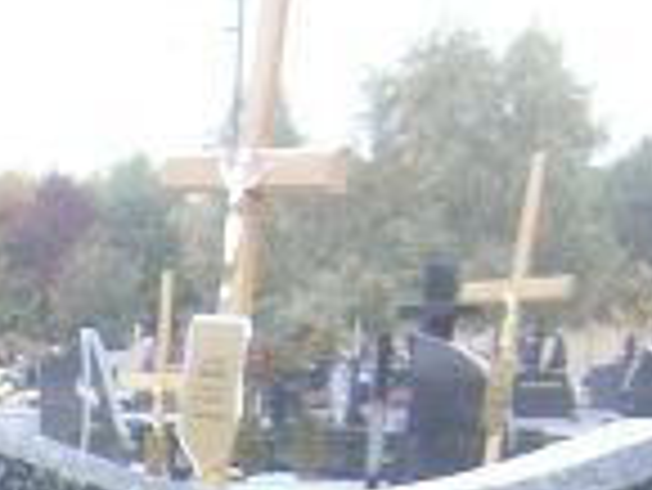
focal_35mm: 143
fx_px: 2696
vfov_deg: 9.0
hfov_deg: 12.8
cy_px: 1304
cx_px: -445
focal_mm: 4.7
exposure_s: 1/30
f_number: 2.8
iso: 125
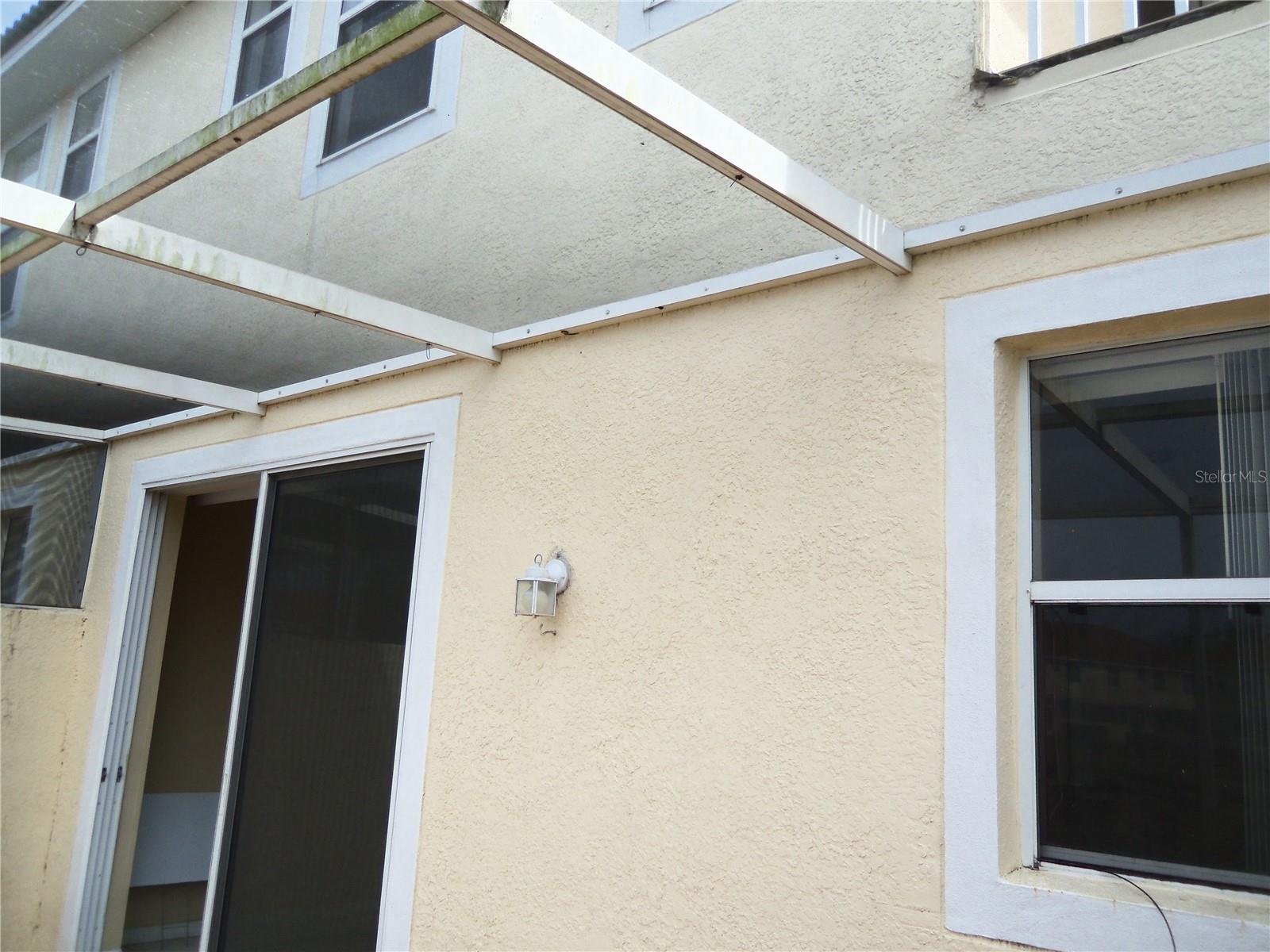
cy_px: 476
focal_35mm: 28
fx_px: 1027
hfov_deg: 63.4
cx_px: 635
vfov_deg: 49.7
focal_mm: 5.1
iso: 64
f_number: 3.9
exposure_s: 1/320
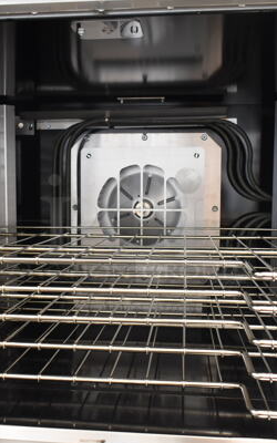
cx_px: 123
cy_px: 225
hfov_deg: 30.5
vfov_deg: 47.2
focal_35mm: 42
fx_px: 507
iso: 1000
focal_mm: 18
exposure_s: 1/30
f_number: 3.5
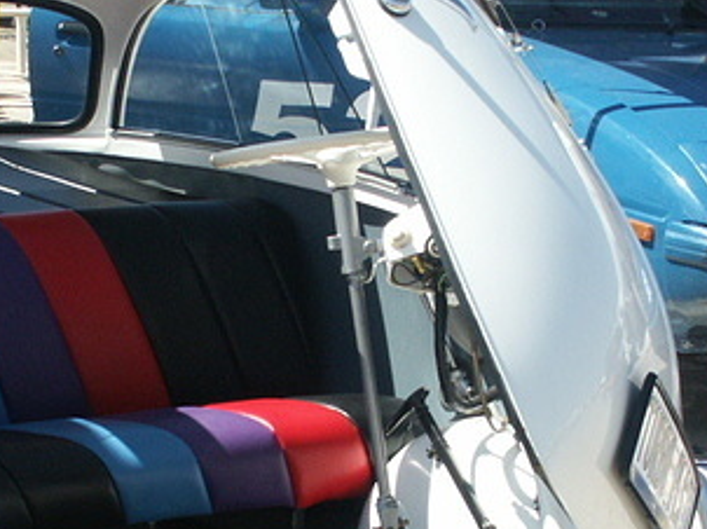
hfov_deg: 17.3
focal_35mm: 114
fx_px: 2326
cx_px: 269
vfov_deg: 13.0
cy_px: 365
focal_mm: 11.13
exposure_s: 1/350
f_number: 5.6
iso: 100
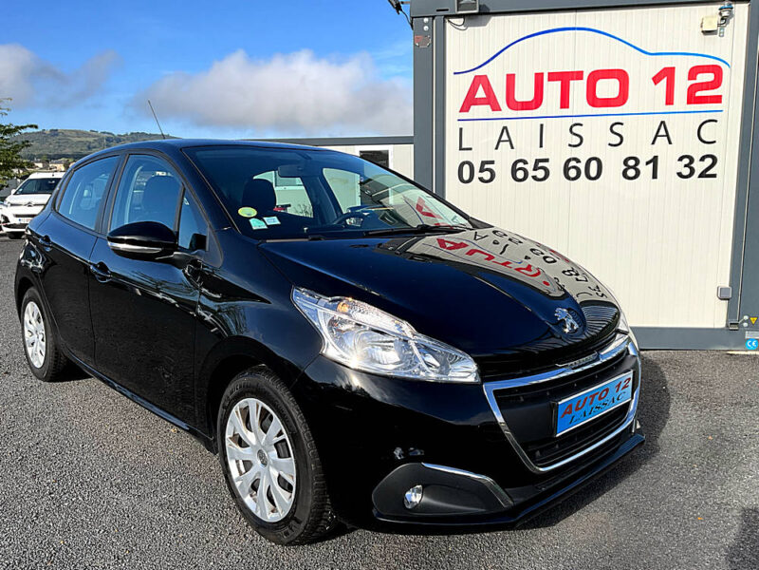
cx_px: 380
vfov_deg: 48.2
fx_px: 636
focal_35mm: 29
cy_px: 285
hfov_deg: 61.7
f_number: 1.8
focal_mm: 3
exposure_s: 1/1786
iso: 25
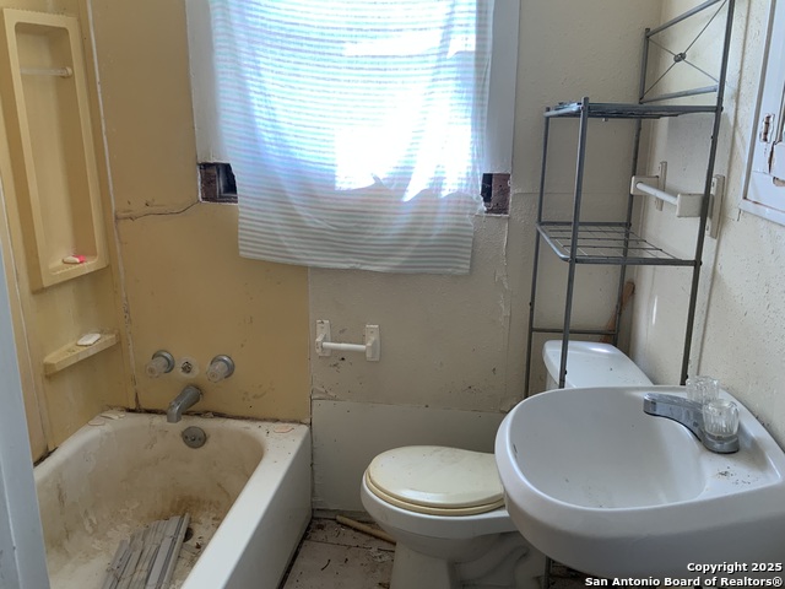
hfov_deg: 61.7
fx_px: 658
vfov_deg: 48.2
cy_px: 294
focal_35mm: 29
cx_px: 392
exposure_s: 1/111
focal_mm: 3
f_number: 1.8
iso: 64
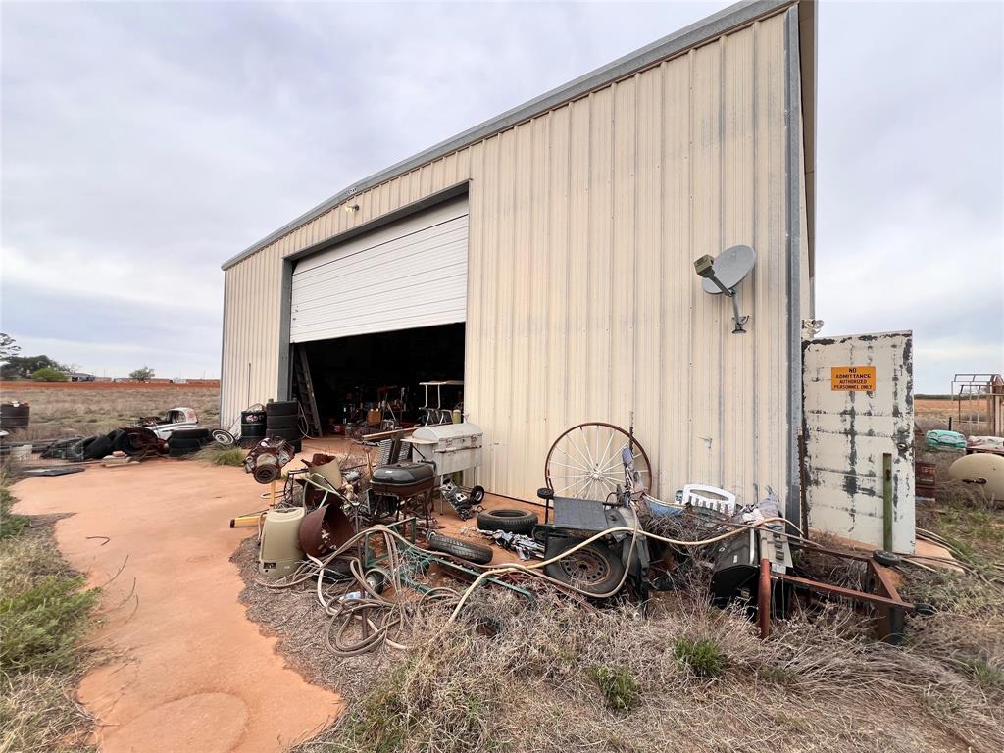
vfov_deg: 89.9
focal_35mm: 13
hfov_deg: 106.2
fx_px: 377
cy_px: 376
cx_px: 502
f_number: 1.8
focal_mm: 1.57
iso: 32
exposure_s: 1/564
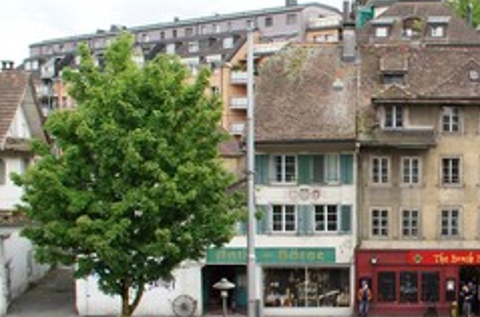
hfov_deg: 36.0
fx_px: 691
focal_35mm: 52
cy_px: 204
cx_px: 432
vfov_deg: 25.7
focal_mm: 18
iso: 100
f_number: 7.1
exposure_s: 1/40
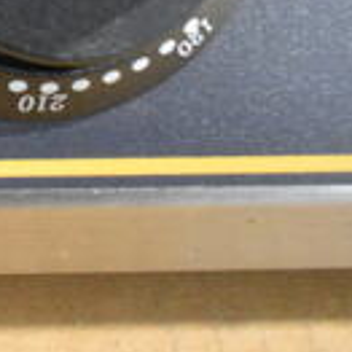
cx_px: -269
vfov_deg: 15.2
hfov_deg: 14.4
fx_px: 1231
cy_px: -153
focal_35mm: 107
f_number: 4
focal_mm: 18
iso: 6400
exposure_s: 1/60
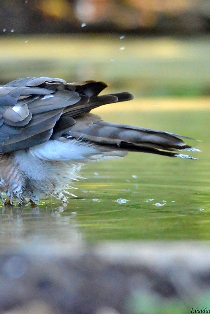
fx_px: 4366
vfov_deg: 4.1
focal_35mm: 499
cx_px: -12
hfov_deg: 2.8
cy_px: 157
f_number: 5.6
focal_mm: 220
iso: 6400
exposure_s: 1/400
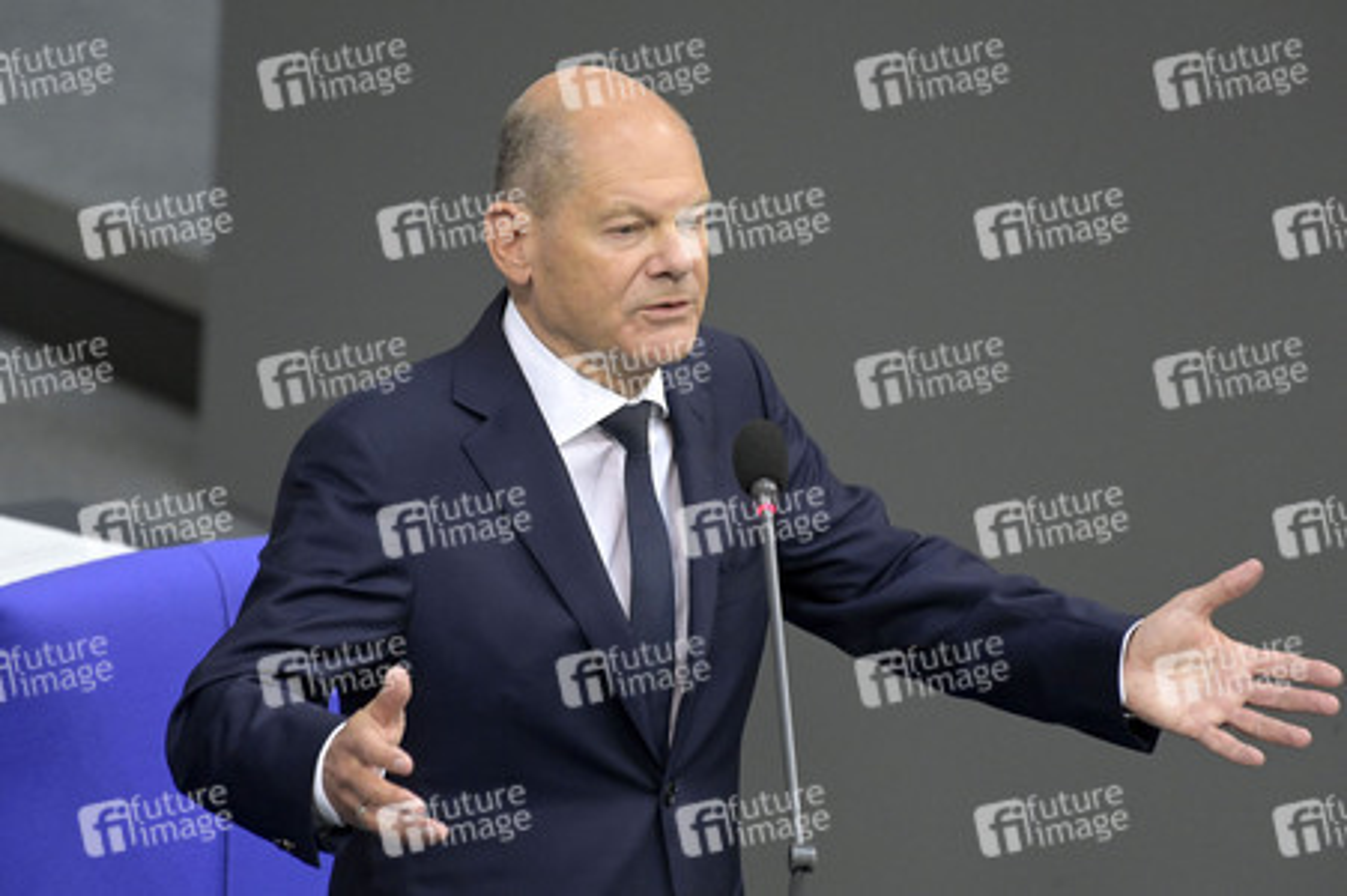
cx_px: 674
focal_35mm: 460
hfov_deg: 4.5
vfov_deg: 3.0
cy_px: 448
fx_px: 17199
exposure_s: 1/400
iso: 8000
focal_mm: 460
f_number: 5.6
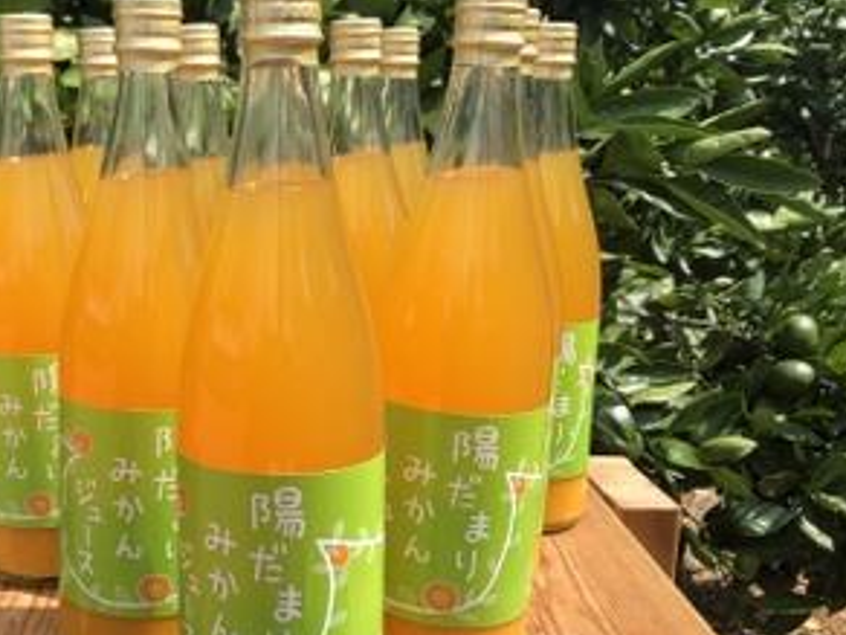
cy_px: 354
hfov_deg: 40.1
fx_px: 1124
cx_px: 209
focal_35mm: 46
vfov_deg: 31.5
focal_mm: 3.99
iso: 20
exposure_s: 1/1263
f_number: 1.8
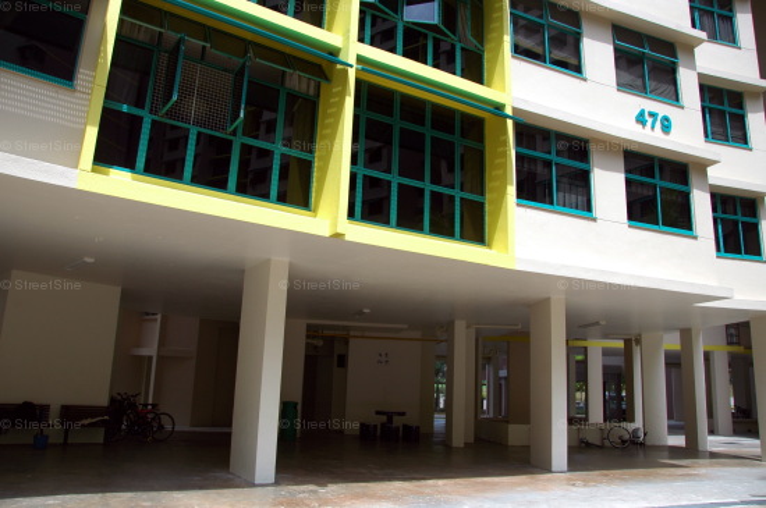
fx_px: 574
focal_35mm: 27
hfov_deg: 67.5
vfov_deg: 47.8
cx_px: 383
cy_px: 254
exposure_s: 1/640
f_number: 4.5
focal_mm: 18
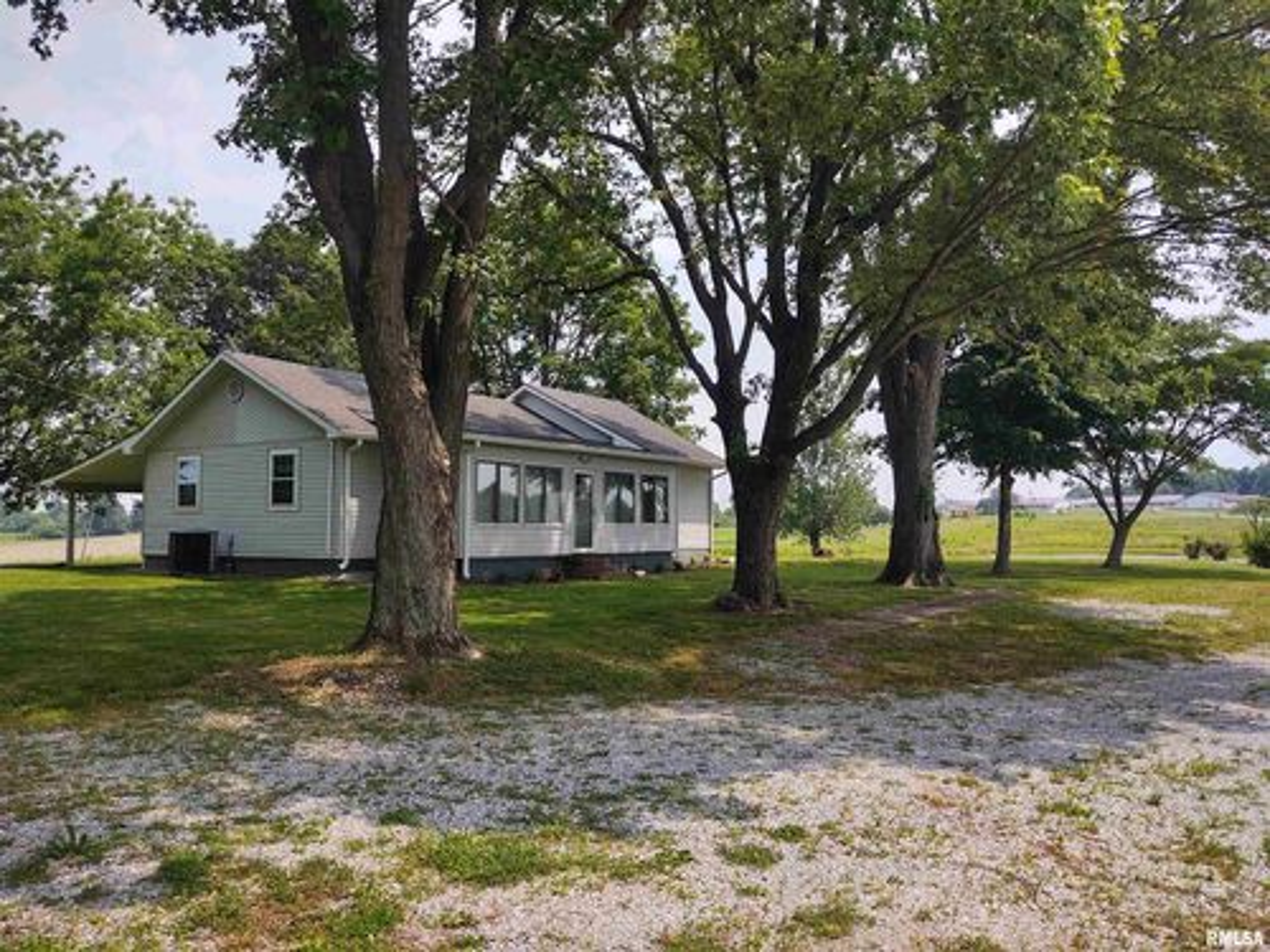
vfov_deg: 51.4
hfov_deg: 65.3
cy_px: 476
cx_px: 635
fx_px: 991
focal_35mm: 27
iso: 100
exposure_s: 1/4871
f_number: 1.7
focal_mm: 4.75
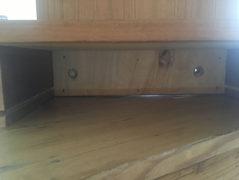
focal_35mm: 29
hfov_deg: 61.7
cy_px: 90
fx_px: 200
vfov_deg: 48.2
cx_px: 120
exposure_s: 1/17
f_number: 2.2
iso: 400
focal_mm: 4.15
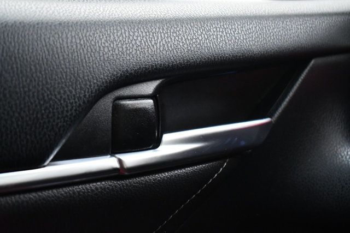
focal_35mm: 52
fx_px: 506
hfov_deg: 38.2
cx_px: 175
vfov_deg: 26.0
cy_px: 116
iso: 4500
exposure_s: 1/60
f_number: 4.5
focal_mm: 35
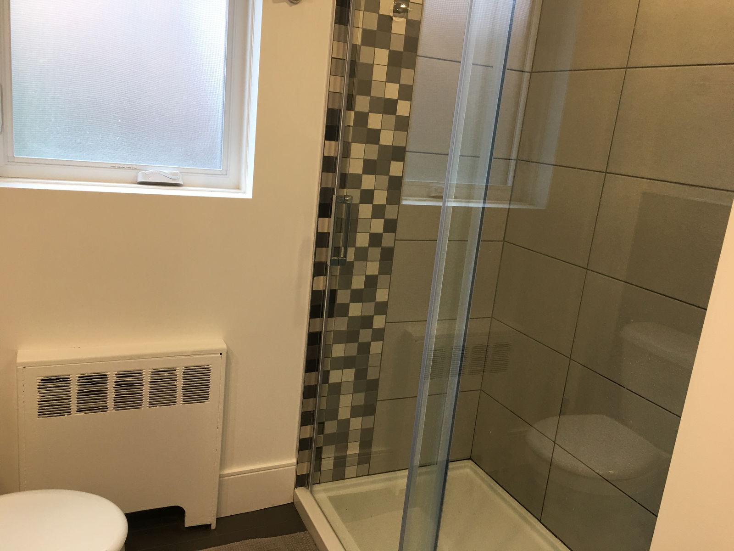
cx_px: 367
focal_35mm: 29
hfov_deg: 61.7
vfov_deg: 48.2
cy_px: 276
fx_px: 615
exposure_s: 1/30
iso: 40
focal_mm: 4.15
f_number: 2.2
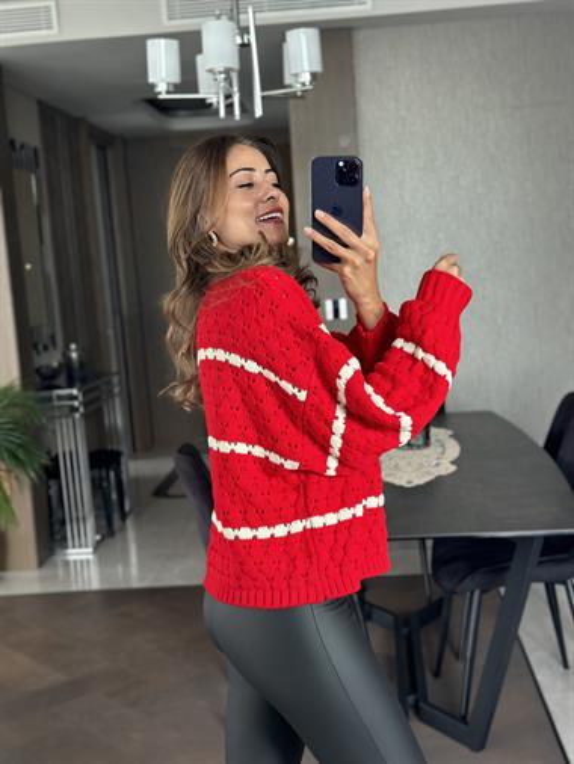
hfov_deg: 30.3
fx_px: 1060
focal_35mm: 48
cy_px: 382
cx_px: 287
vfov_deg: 39.6
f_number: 1.78
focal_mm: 6.86
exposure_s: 1/60
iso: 125
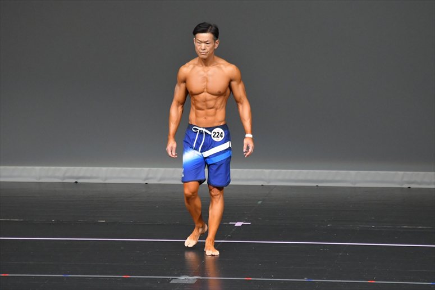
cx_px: 218
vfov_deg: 4.0
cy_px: 145
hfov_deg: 6.0
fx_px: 4167
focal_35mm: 345
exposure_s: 1/400
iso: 5000
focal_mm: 230
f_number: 5.6
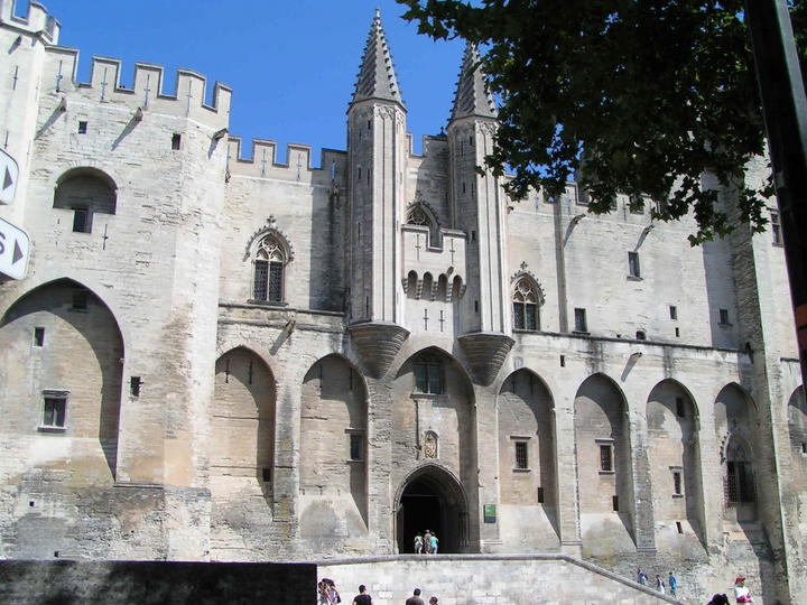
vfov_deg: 37.7
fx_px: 886
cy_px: 302
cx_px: 404
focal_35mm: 38
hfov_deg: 49.0
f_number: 5.6
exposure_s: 1/400
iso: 50
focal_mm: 5.8
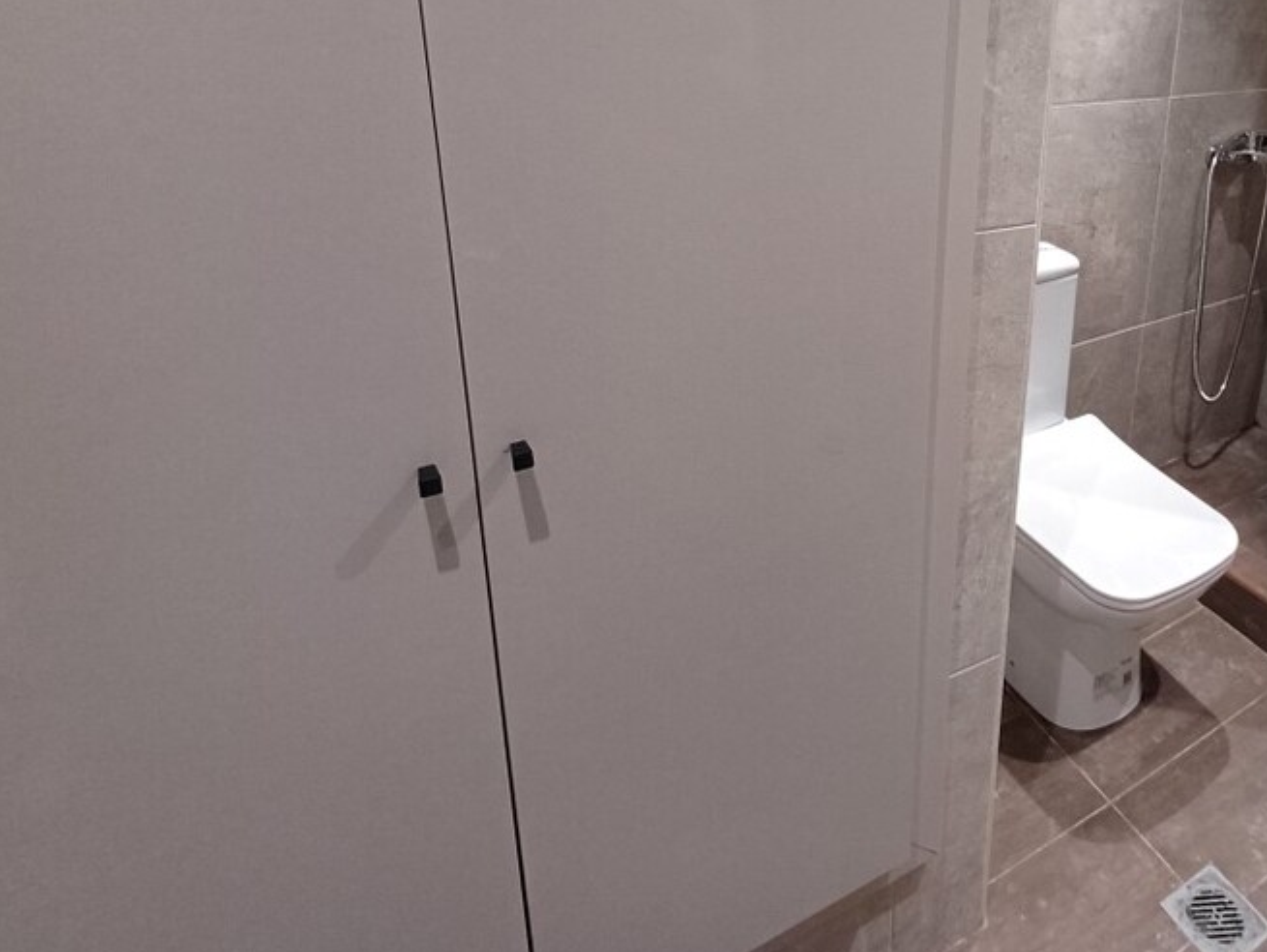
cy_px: 221
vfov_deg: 52.2
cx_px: 921
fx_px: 916
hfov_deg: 65.9
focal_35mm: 25
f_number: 2.2
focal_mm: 1.64
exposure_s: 1/25
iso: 200
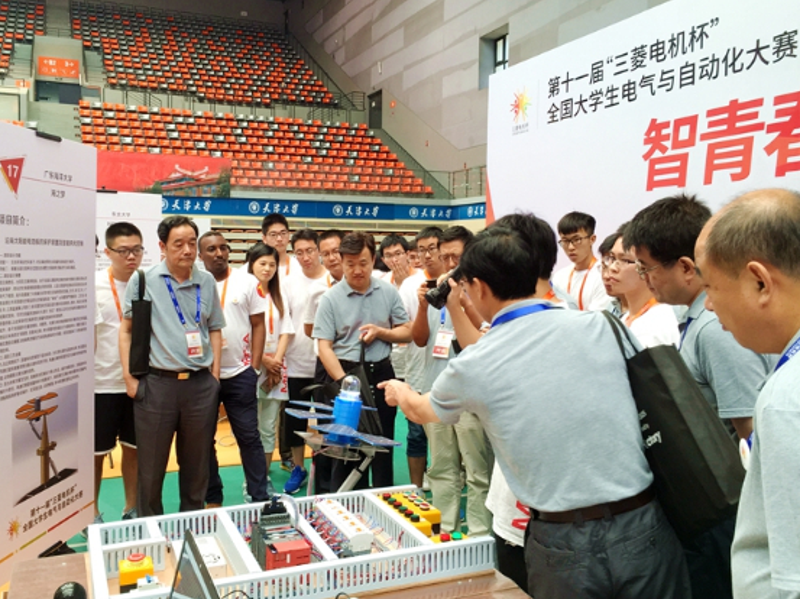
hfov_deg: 56.8
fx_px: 739
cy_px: 289
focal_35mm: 32
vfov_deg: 44.1
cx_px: 363
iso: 40
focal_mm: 4.15
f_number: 2.2
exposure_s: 1/50
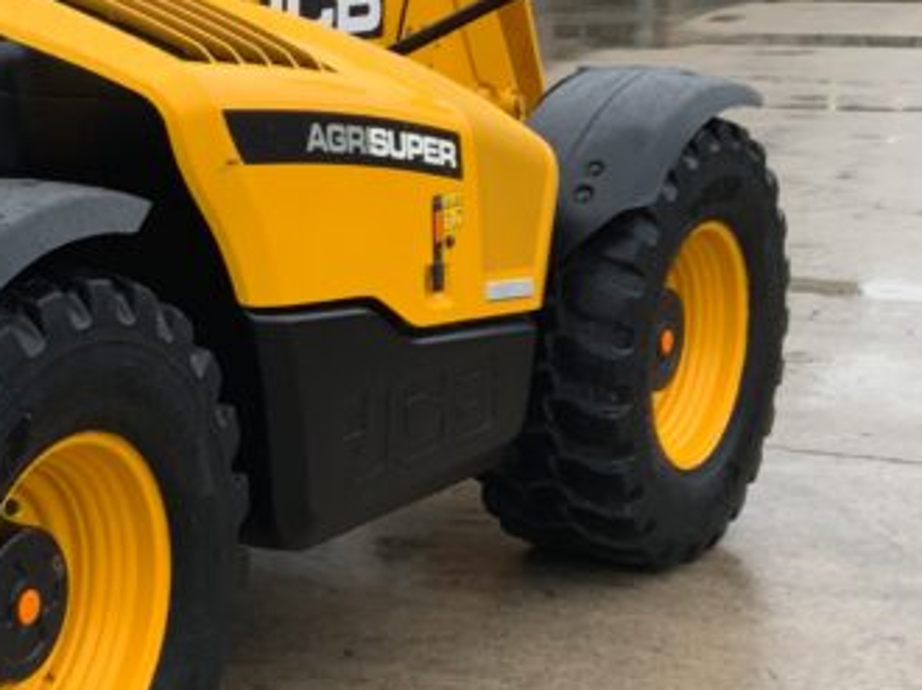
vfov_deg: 16.4
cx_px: 8
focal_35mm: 90
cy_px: 254
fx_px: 2395
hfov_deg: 21.1
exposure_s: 1/122
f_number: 1.8
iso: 40
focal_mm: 3
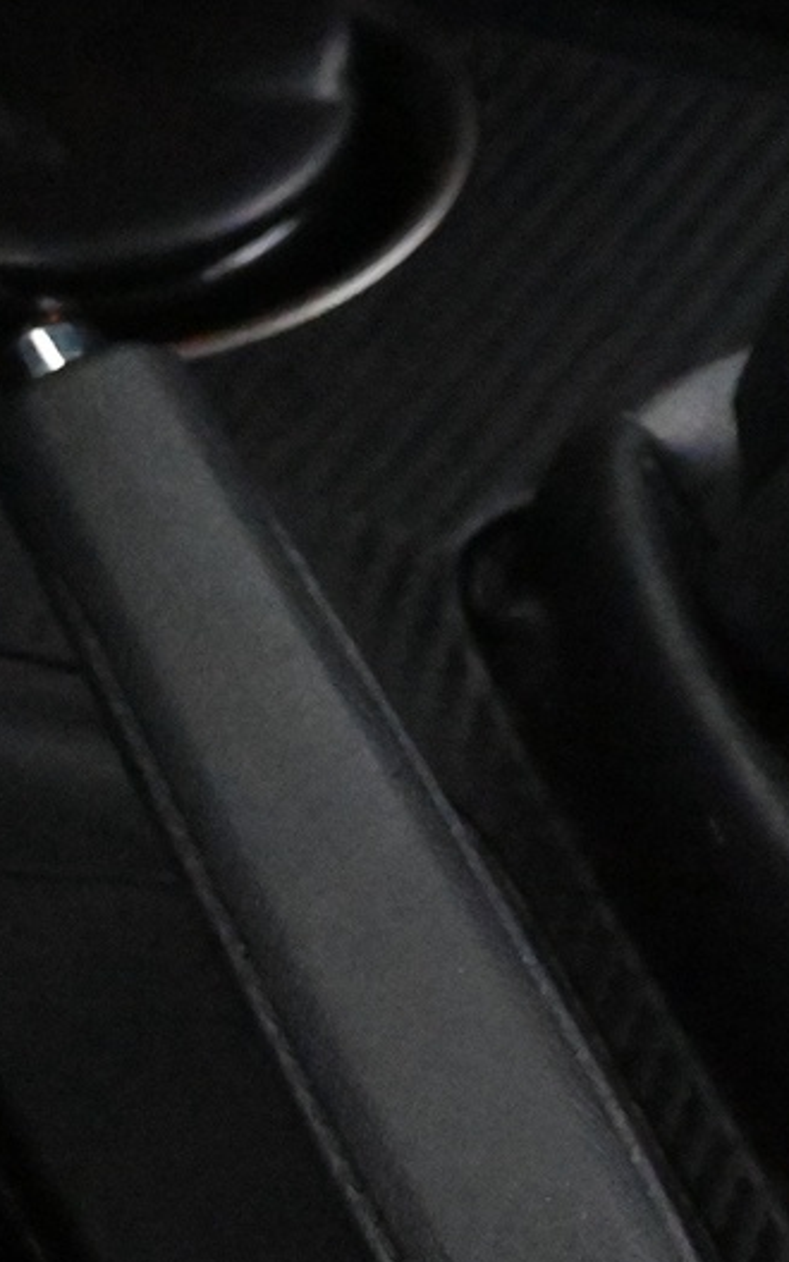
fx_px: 5241
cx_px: 1040
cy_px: 198
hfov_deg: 8.5
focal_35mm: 152
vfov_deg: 13.6
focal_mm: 32.5
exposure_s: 1/50
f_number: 5
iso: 18000
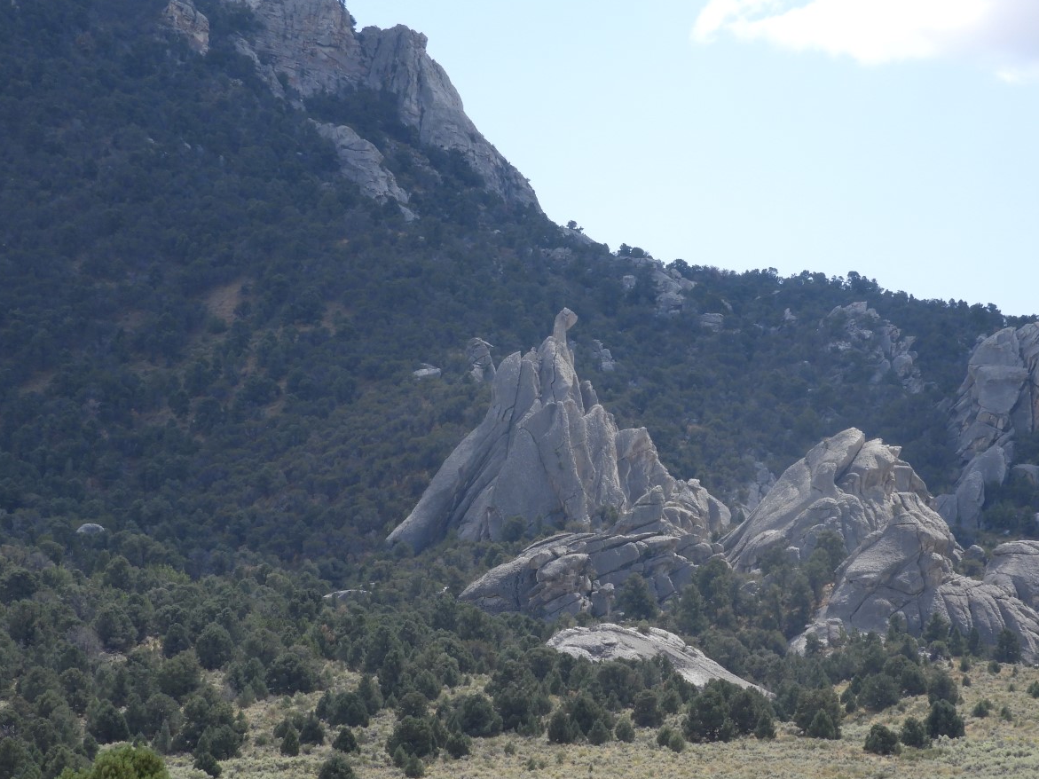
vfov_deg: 8.9
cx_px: 606
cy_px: 452
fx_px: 4982
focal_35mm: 166
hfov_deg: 11.9
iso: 100
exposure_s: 1/500
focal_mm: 24.2
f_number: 5
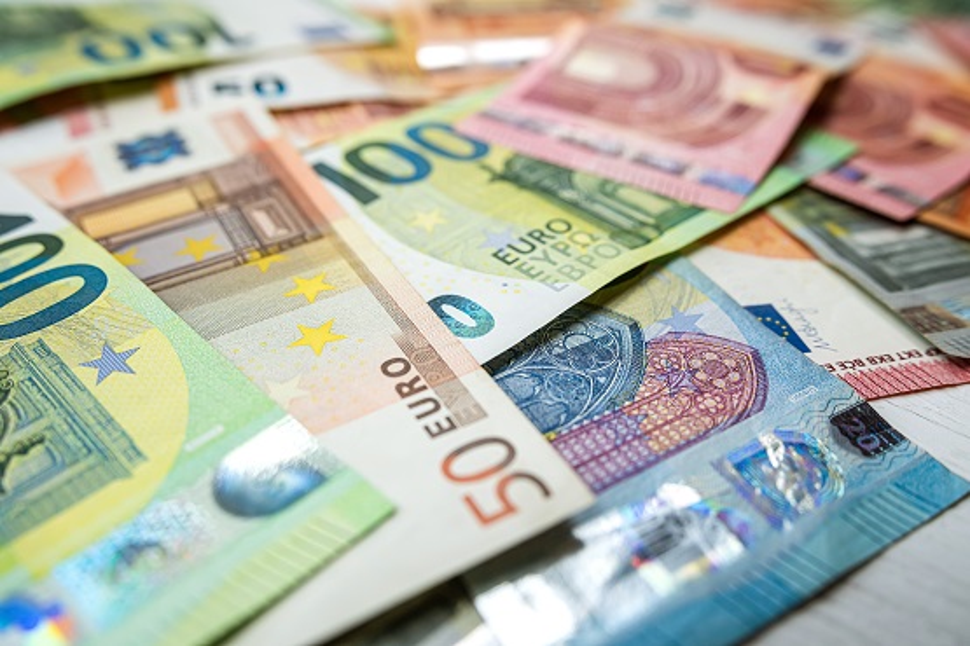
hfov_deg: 54.4
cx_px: 485
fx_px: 943
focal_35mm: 35
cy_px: 323
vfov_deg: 37.9
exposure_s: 1/125
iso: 320
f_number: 5.6
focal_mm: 35
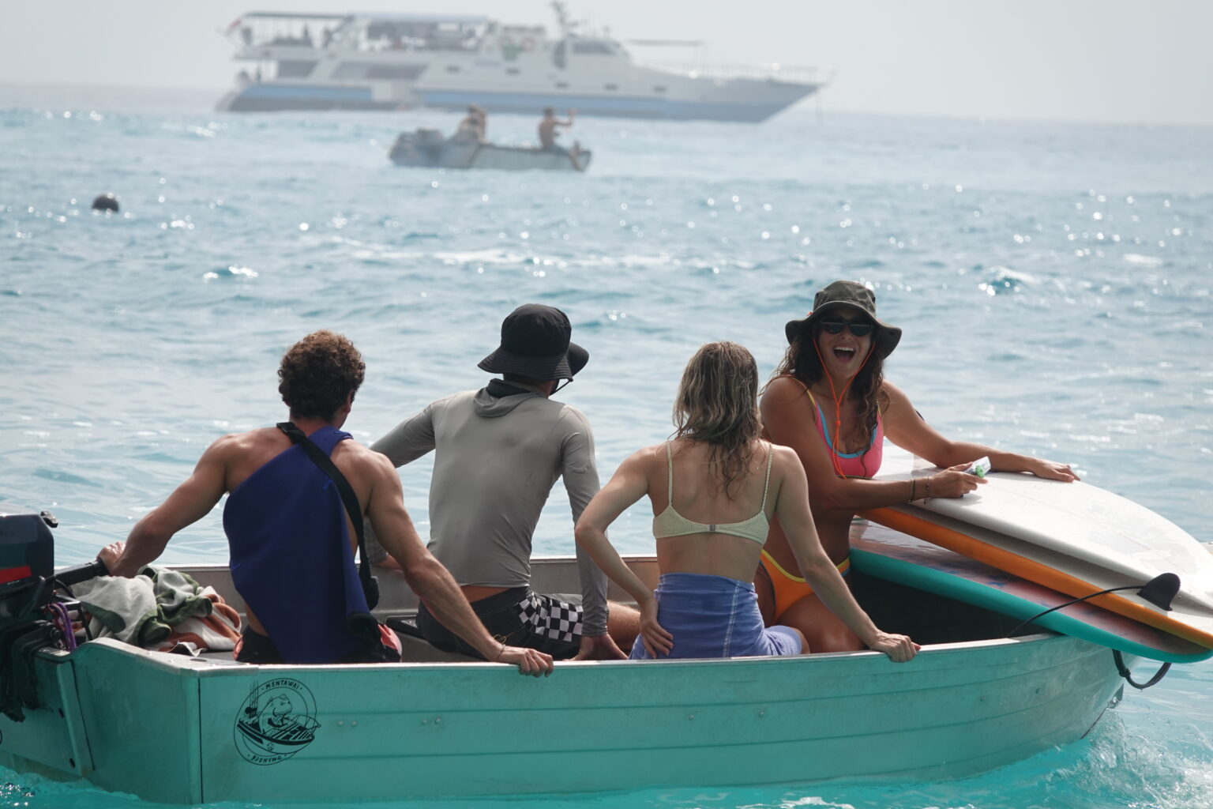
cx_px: 606
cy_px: 404
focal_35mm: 371
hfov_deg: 5.6
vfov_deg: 3.7
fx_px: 12500
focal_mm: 135.89
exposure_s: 1/1000
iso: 100
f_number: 5
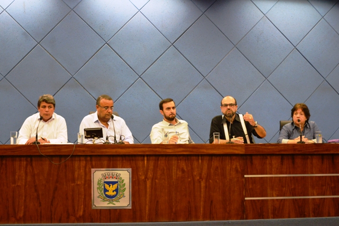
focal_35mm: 72
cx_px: 170
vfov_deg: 18.9
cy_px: 113
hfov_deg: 28.1
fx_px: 678
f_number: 5.3
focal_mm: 48
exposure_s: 1/80
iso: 1600
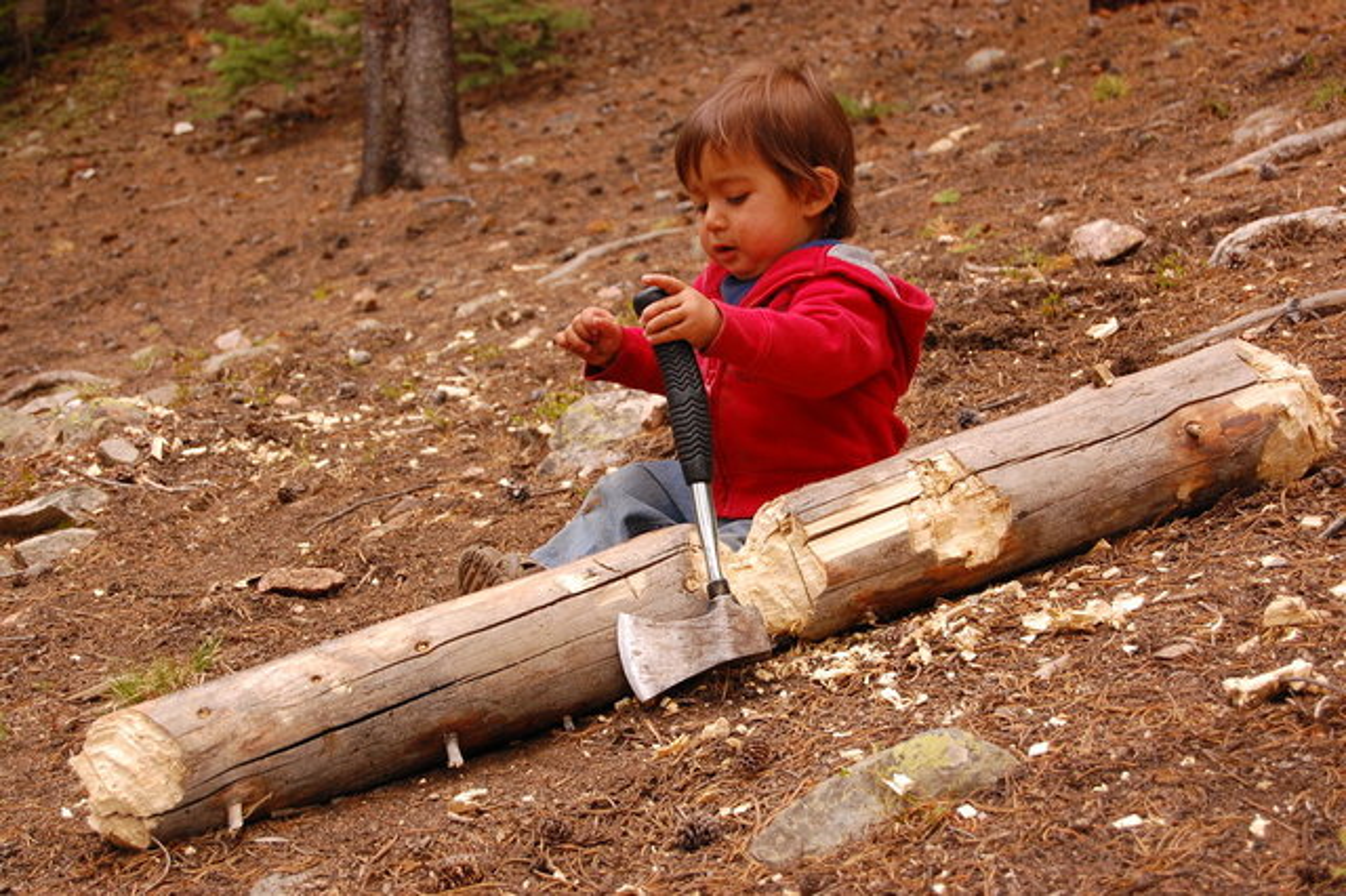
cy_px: 448
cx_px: 673
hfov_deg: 26.0
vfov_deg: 17.5
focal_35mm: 78
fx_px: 2915
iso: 400
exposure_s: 1/125
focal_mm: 52
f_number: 5.6
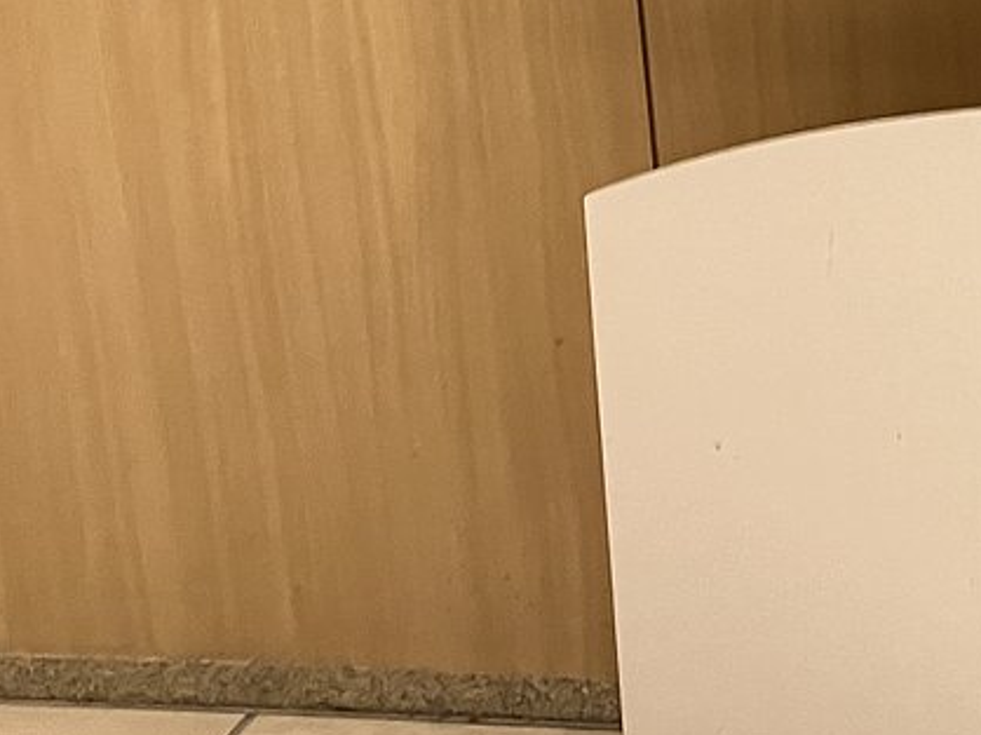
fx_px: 2917
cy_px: -324
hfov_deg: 17.6
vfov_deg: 13.6
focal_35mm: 103
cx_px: 1371
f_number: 1.8
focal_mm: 3.99
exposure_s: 1/60
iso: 250
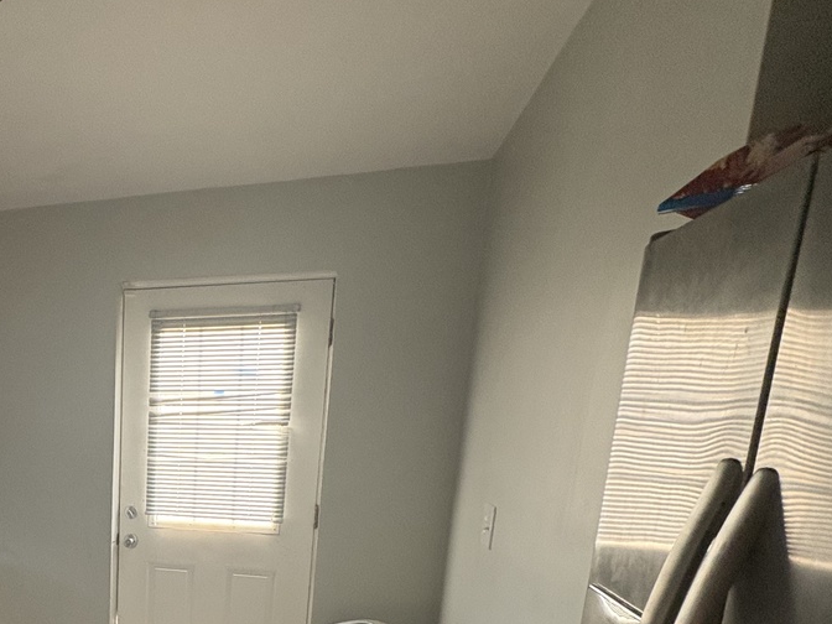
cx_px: 66
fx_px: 721
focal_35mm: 30
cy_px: 572
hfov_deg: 51.9
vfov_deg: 42.5
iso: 400
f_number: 2.2
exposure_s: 1/60
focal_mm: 2.22
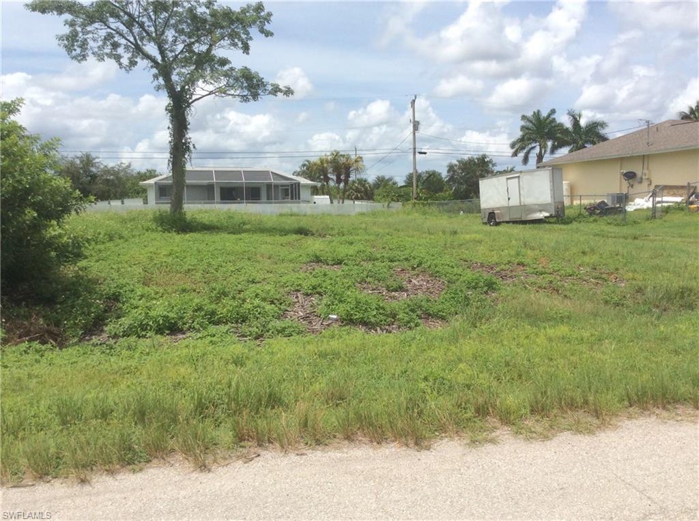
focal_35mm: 32
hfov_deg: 56.9
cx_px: 350
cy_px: 260
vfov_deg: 44.0
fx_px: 645
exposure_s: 1/2119
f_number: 2.4
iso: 32
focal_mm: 3.3
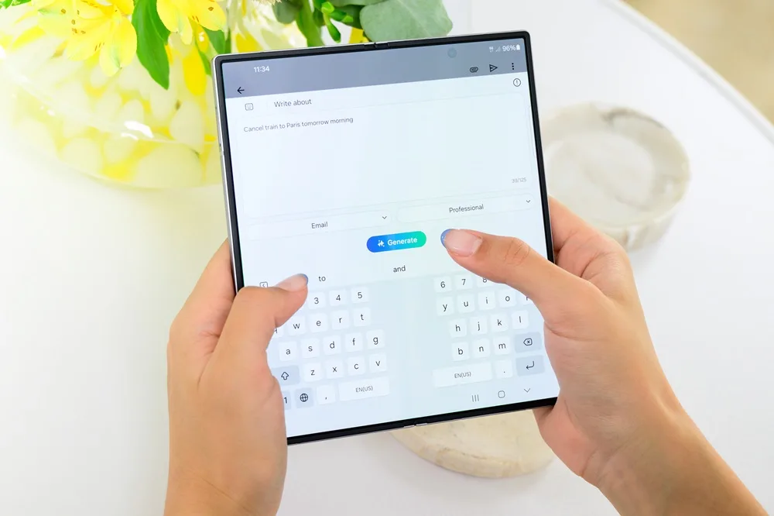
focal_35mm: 73
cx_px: 387
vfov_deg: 18.7
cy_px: 258
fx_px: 1569
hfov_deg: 27.7
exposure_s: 1/125
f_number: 9.5
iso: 1600
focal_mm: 73
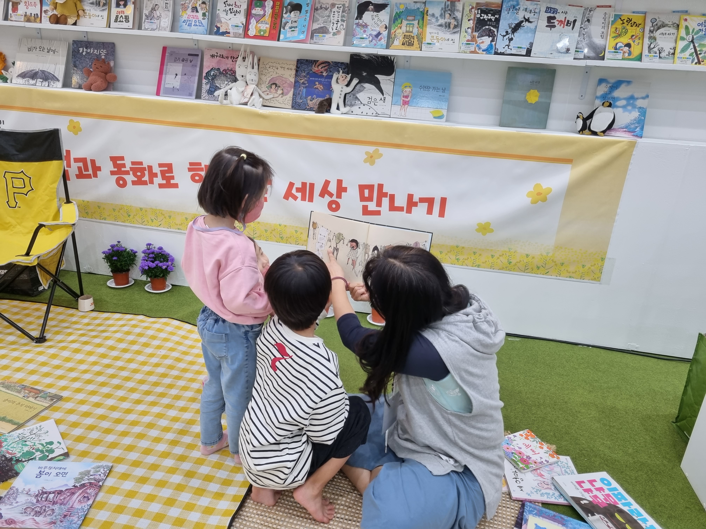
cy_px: 264
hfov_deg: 67.3
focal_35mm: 26
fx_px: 530
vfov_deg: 53.1
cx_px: 353
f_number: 1.8
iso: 160
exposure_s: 1/120
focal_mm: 5.4
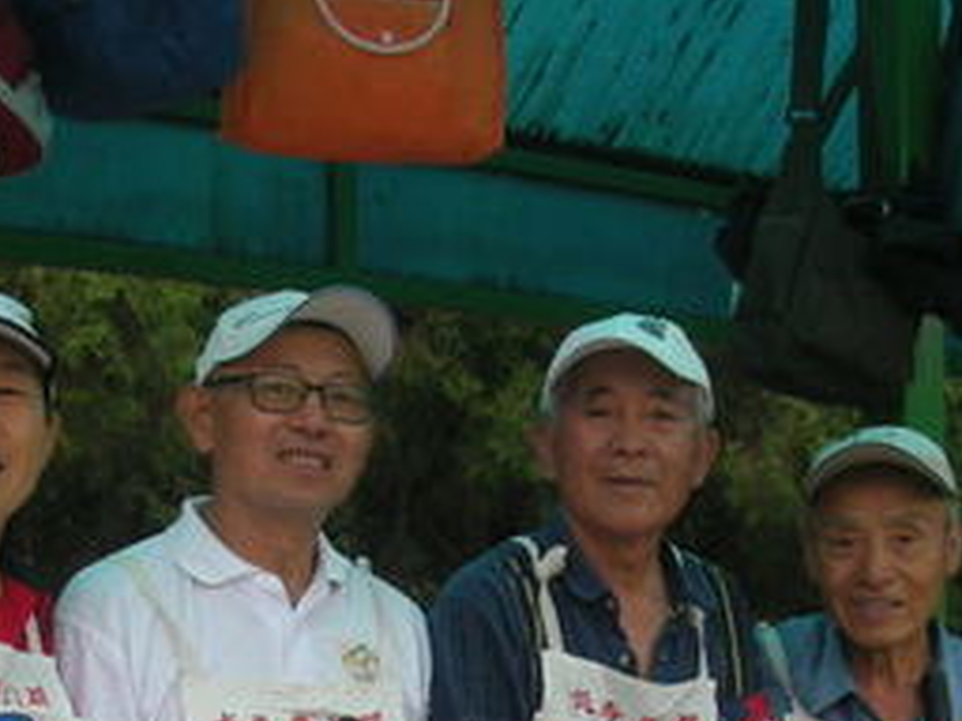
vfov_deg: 17.3
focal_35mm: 82
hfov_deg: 23.7
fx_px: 2279
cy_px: 841
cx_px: 327
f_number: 2.8
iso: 50
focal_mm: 5.8
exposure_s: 1/79.6
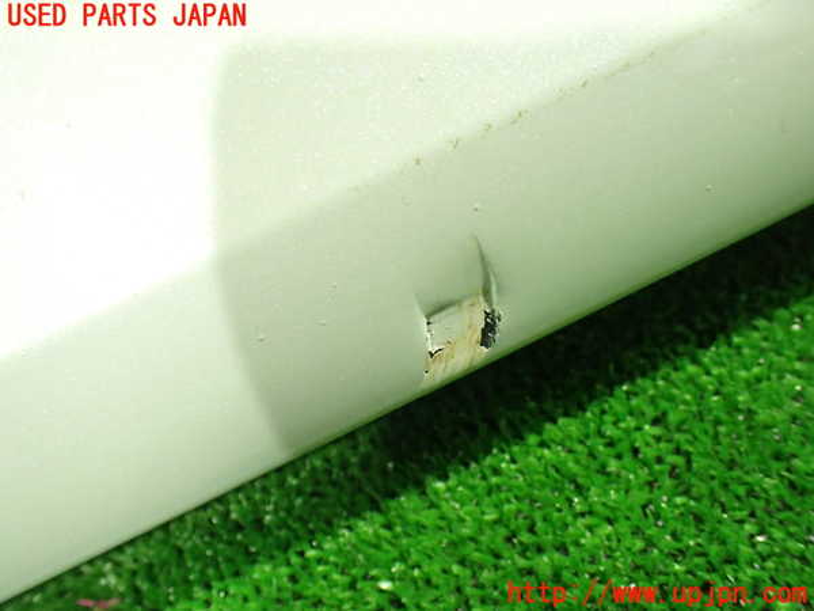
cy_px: 306
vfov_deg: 46.8
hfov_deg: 60.0
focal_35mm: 30
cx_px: 407
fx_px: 705
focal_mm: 5.4
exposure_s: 1/30
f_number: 2.3
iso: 800
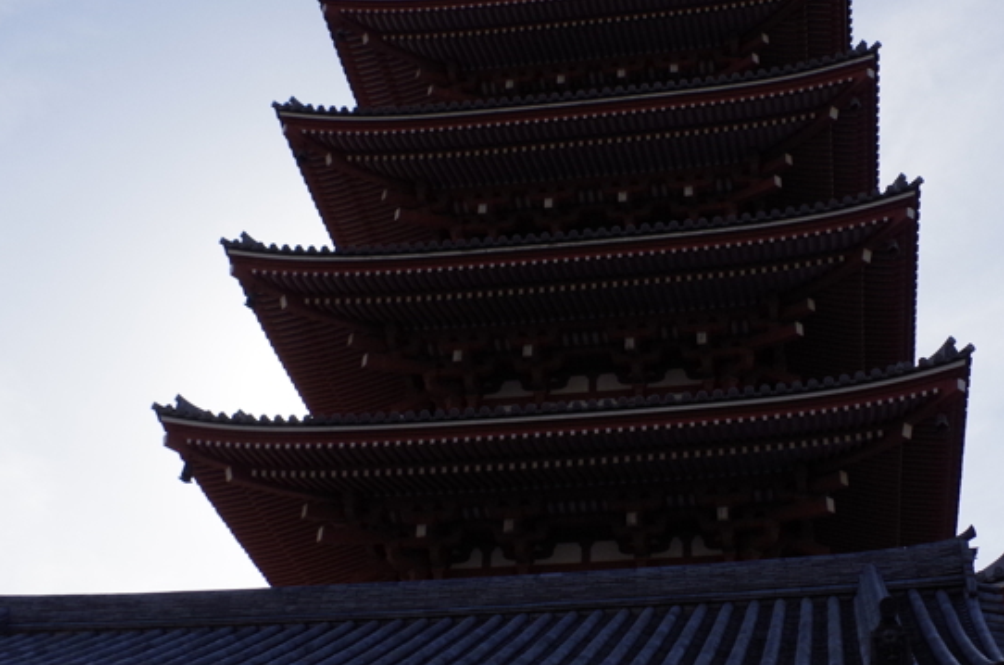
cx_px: 613
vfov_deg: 26.3
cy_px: 274
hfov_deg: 38.8
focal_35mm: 51
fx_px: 1419
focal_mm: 18
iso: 800
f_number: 5
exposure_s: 1/5000
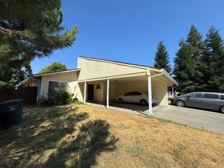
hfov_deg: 102.1
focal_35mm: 14
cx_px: 112
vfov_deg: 85.7
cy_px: 84
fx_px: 91
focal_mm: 2.22
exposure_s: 1/2415
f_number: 2.2
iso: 50
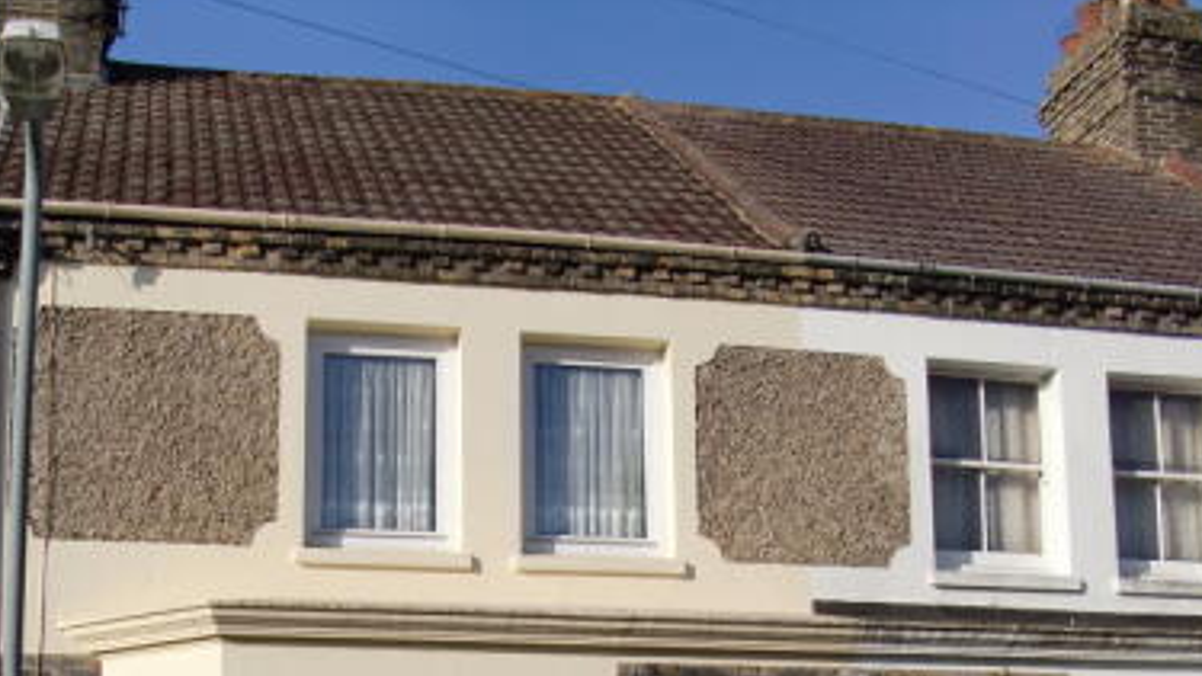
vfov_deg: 19.1
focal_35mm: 61
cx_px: 434
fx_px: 1944
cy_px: 694
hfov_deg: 34.1
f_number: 7.9
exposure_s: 1/200
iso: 64
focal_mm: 6.3
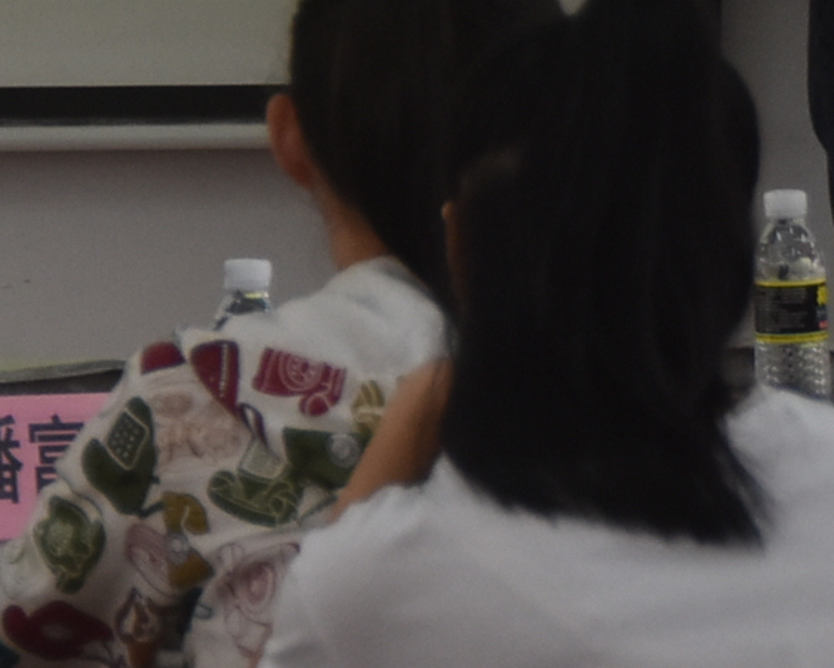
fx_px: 16667
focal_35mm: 675
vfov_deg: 2.3
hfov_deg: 2.9
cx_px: 537
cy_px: -802
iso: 800
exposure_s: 1/100
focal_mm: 90
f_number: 5.3
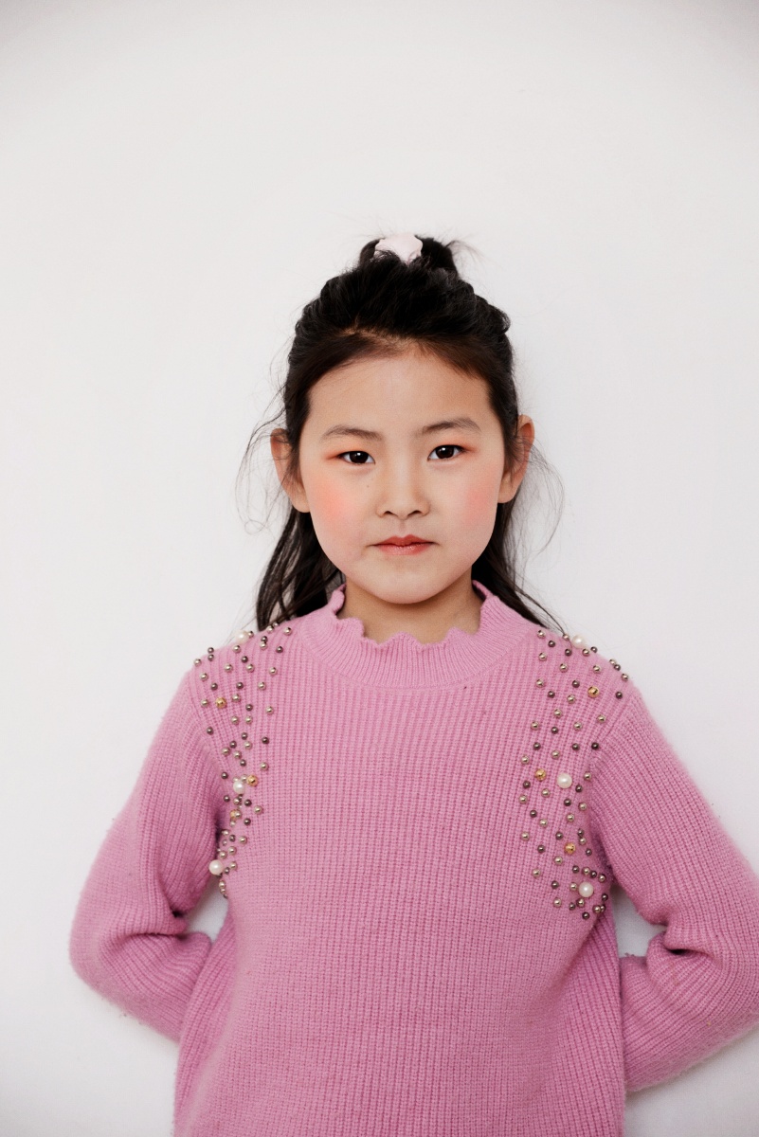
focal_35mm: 85
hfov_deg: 16.1
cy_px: 568
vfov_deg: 23.9
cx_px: 380
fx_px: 2686
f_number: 5
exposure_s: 1/50
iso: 200
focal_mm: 85
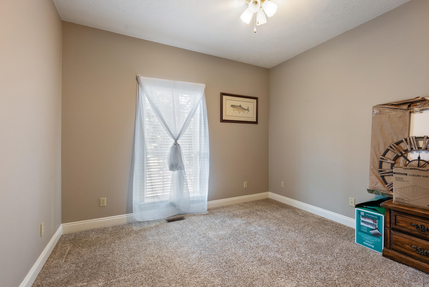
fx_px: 191
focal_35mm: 16
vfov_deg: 73.8
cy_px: 144
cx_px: 214
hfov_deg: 96.7
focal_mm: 16
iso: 640
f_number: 9
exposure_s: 1/4
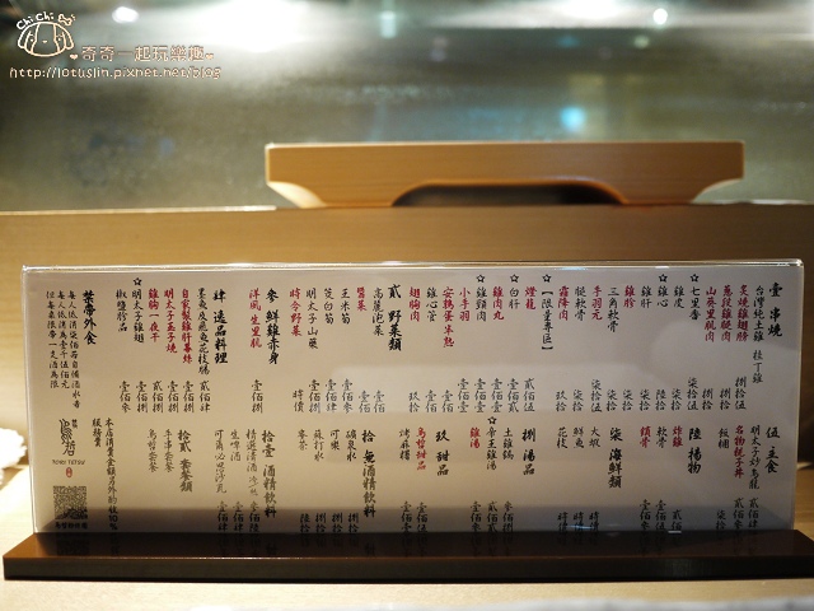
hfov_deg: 63.4
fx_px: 658
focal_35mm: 28
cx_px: 407
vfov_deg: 49.7
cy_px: 306
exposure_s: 1/8
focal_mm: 14
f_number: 2.5
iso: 400
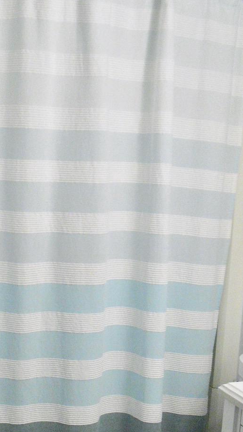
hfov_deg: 18.2
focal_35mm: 66
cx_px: 75
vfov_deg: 31.1
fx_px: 757
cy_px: 345
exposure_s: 1/80
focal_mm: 6.3
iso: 400
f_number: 3.1
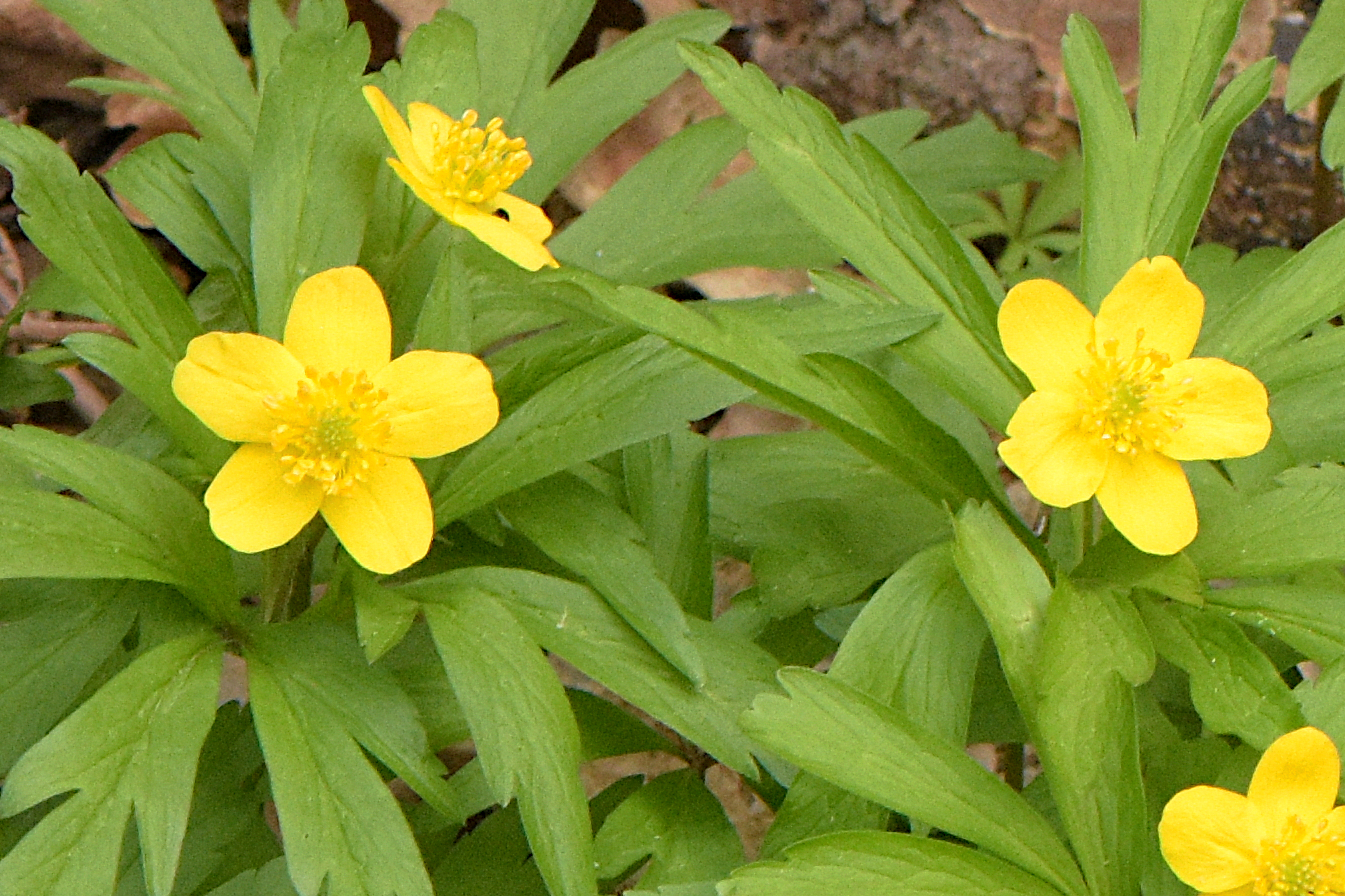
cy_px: 432
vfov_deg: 3.7
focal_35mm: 376
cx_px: 892
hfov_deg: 5.5
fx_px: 14051
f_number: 11
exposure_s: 1/160
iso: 2000
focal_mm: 105
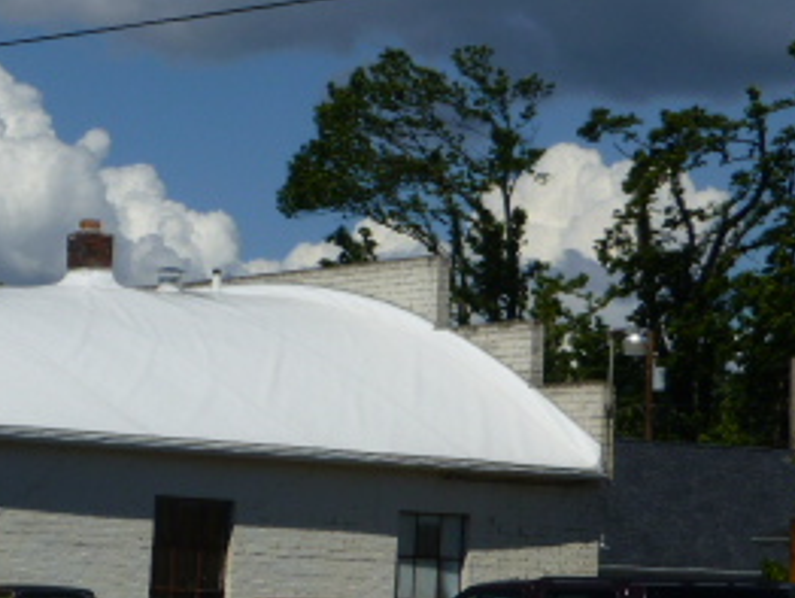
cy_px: 455
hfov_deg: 12.1
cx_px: -88
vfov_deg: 9.2
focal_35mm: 161
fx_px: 3701
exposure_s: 1/1600
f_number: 4.9
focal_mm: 11.7
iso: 100
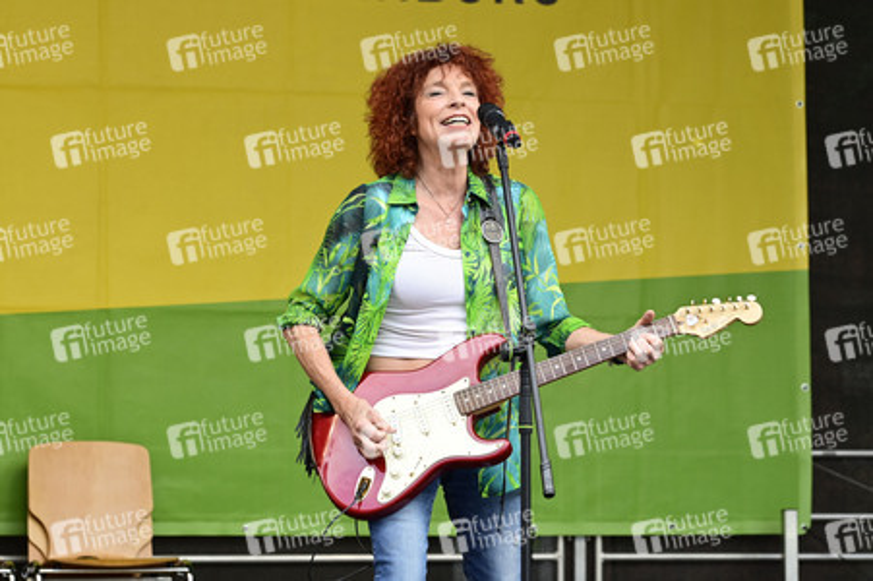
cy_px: 290
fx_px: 2908
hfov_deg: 17.1
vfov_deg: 11.4
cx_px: 436
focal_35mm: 120
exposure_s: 1/200
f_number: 5.6
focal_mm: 120
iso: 250
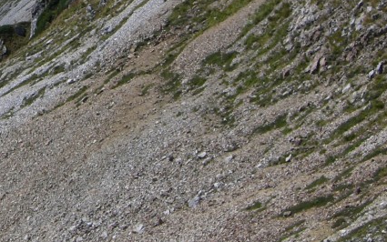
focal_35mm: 120
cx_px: -1
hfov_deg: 17.0
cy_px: -66
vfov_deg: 10.7
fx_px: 1266
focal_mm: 7.6
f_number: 4.8
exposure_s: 1/640
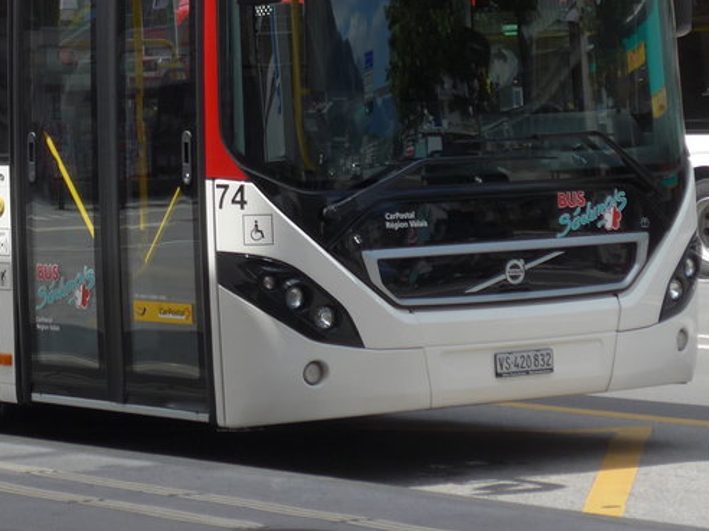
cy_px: -95
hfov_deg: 12.1
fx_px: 3298
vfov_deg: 9.1
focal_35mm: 161
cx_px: -7
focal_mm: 13.4
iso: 80
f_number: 3.9
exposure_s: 1/800
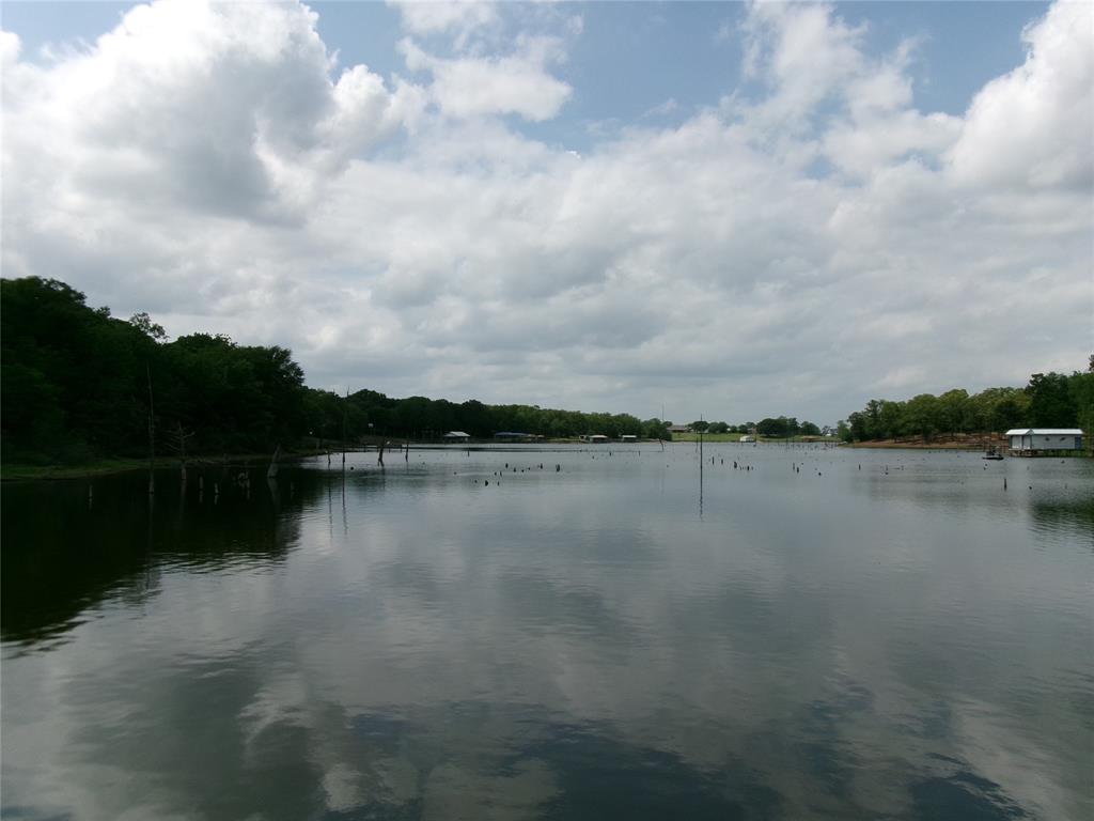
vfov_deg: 49.7
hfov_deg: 63.4
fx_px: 885
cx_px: 547
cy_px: 410
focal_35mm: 28
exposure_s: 1/280
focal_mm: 5.1
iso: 100
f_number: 10.8
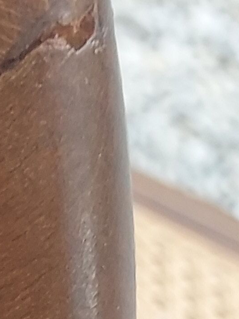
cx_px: -416
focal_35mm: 136
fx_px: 1253
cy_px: -65
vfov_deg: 14.1
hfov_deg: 9.2
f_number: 1.8
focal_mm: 4.6
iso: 64
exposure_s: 1/60
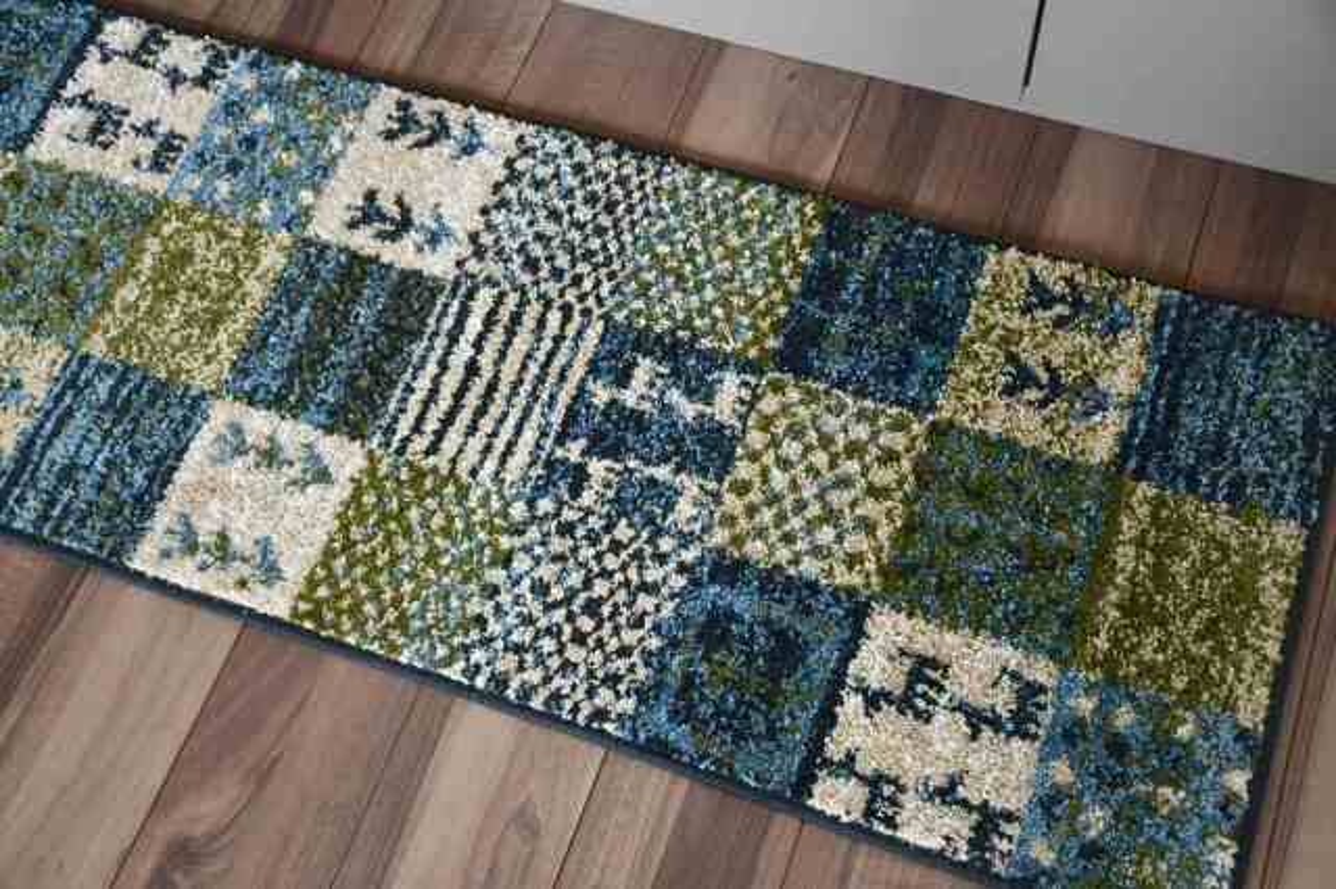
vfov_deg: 33.4
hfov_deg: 48.5
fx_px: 1484
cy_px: 444
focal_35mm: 40
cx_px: 668
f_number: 4
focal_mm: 27
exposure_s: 1/125
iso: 1100
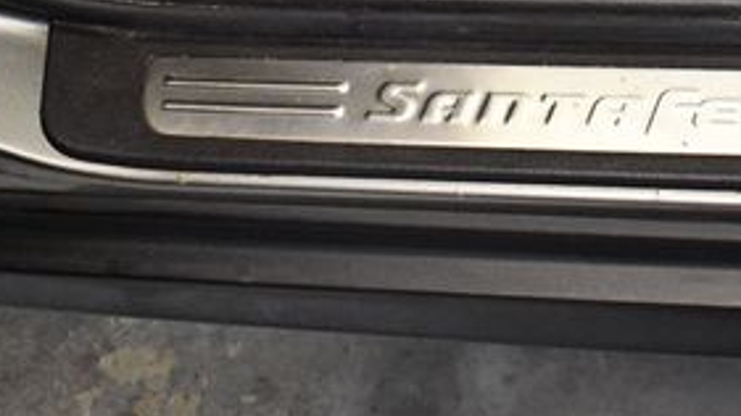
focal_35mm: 86
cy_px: 0
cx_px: 638
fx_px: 1690
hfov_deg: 24.2
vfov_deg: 13.9
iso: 3200
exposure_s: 1/125
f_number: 3.5
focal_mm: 18
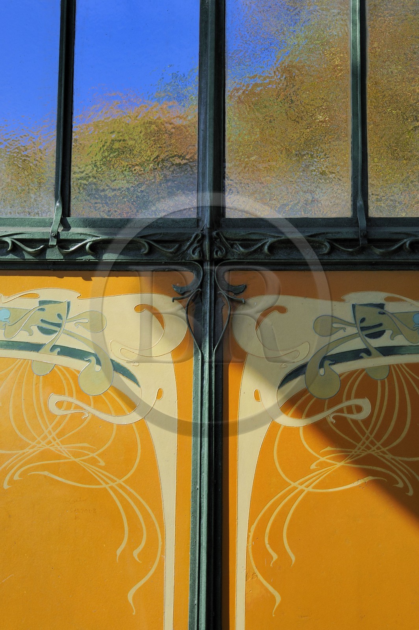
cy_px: 315
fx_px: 1049
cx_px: 210
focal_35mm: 60
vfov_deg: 33.4
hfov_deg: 22.6
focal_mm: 60
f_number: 13
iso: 200
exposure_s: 1/160
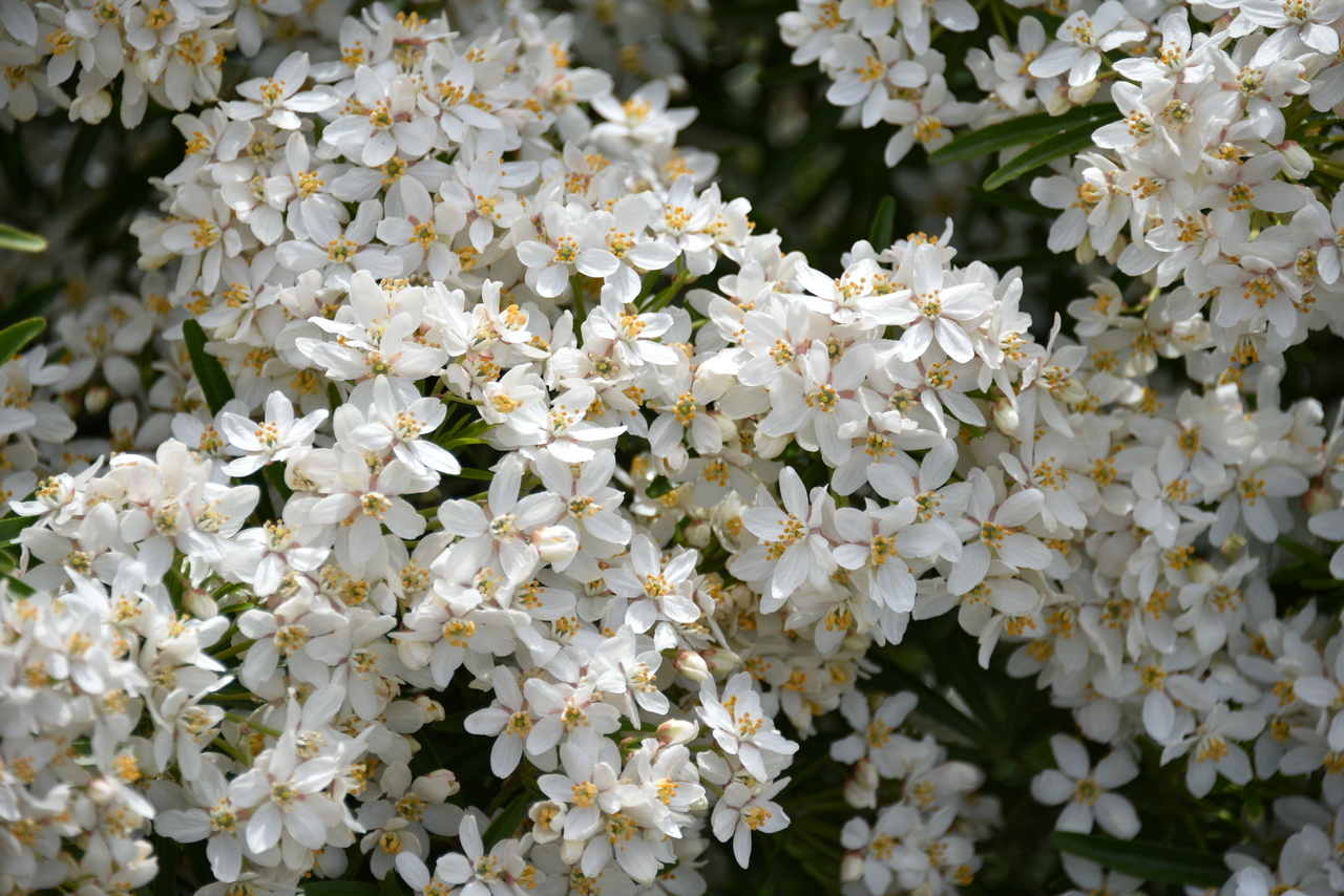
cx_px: 672
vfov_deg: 4.6
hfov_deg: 6.9
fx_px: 11202
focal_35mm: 300
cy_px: 448
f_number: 5.6
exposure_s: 1/640
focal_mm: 300
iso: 125
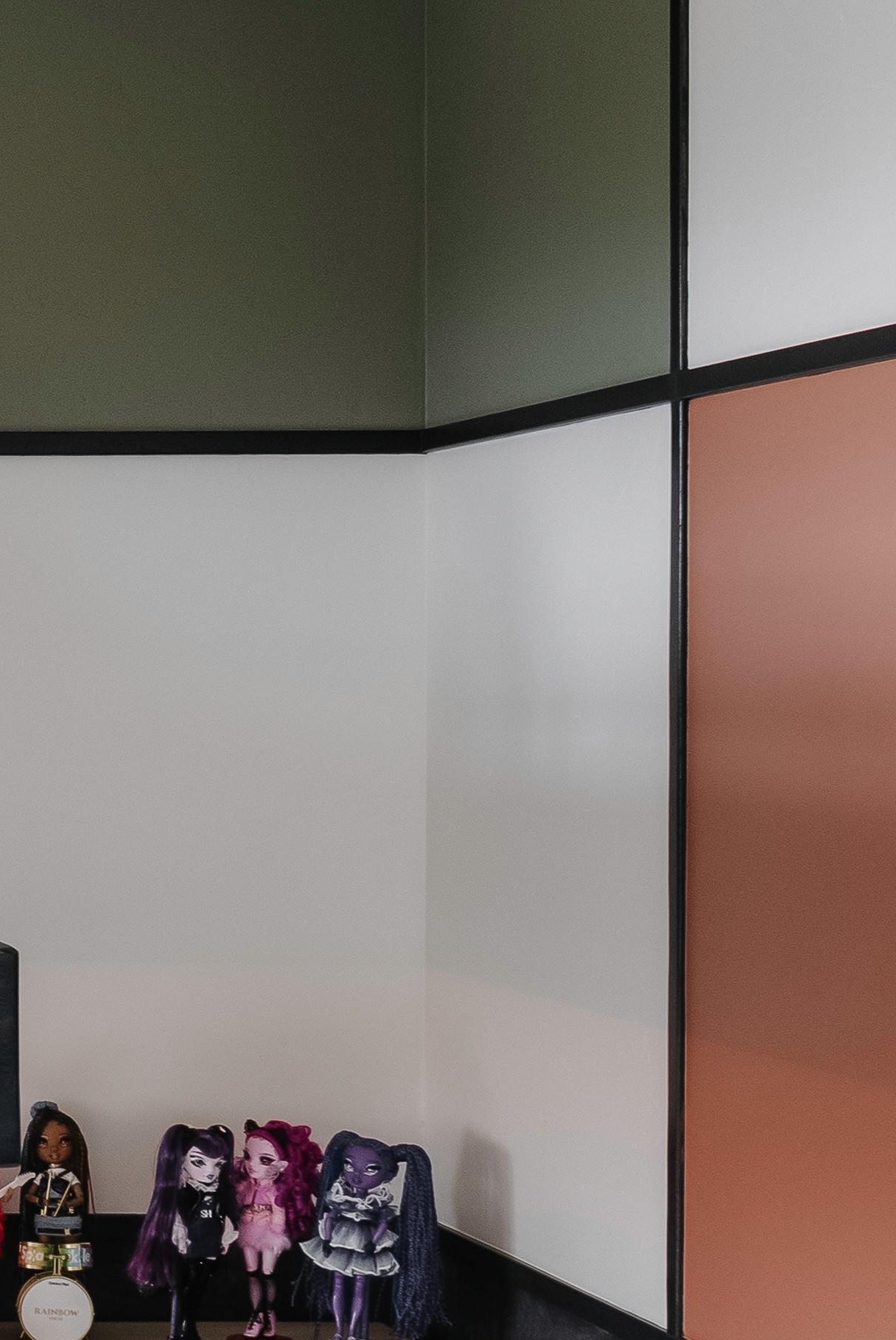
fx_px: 3689
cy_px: 693
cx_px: -777
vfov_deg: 20.6
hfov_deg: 12.5
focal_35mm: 99
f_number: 7.1
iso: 500
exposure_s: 1/320
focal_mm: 22
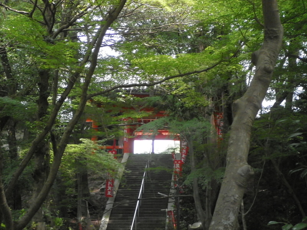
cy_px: 115
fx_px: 958
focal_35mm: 108
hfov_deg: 18.2
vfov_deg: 13.7
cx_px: 154
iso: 400
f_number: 5.9
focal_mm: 19.6
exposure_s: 1/125
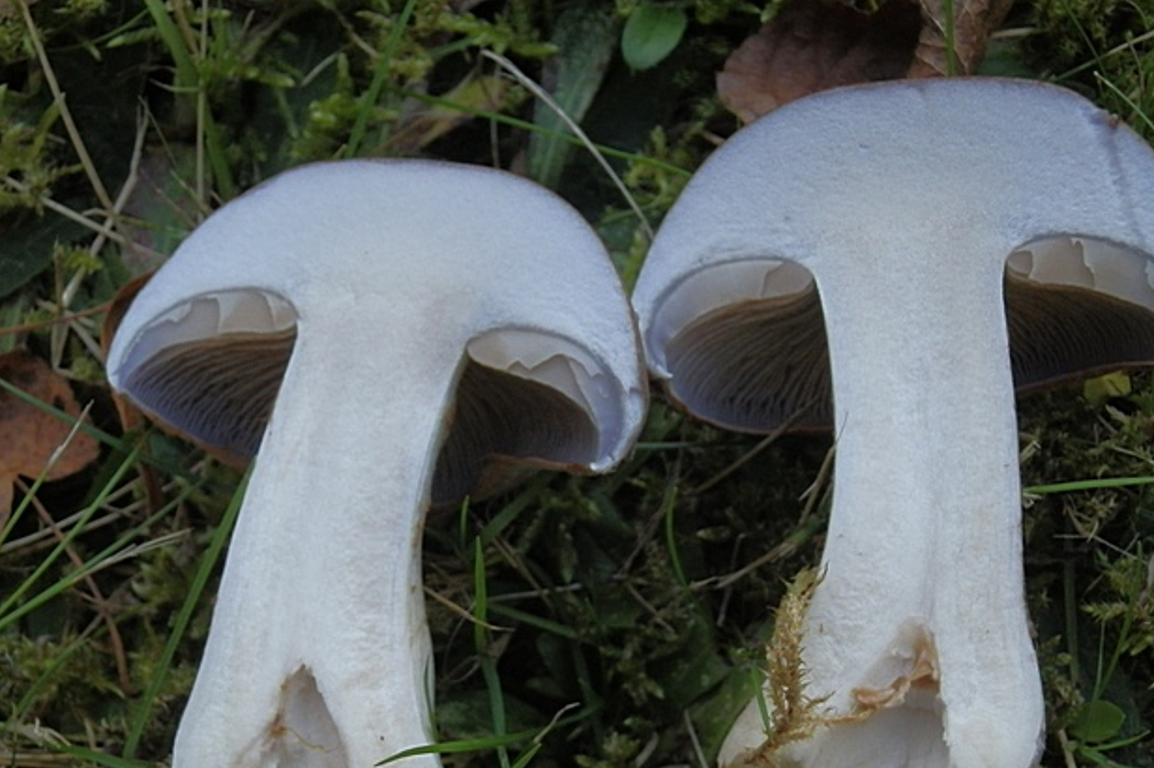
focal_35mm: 50
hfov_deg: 39.6
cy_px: 539
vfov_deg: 26.7
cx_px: 577
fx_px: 1602
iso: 250
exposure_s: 1/320
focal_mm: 6.7
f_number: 3.9
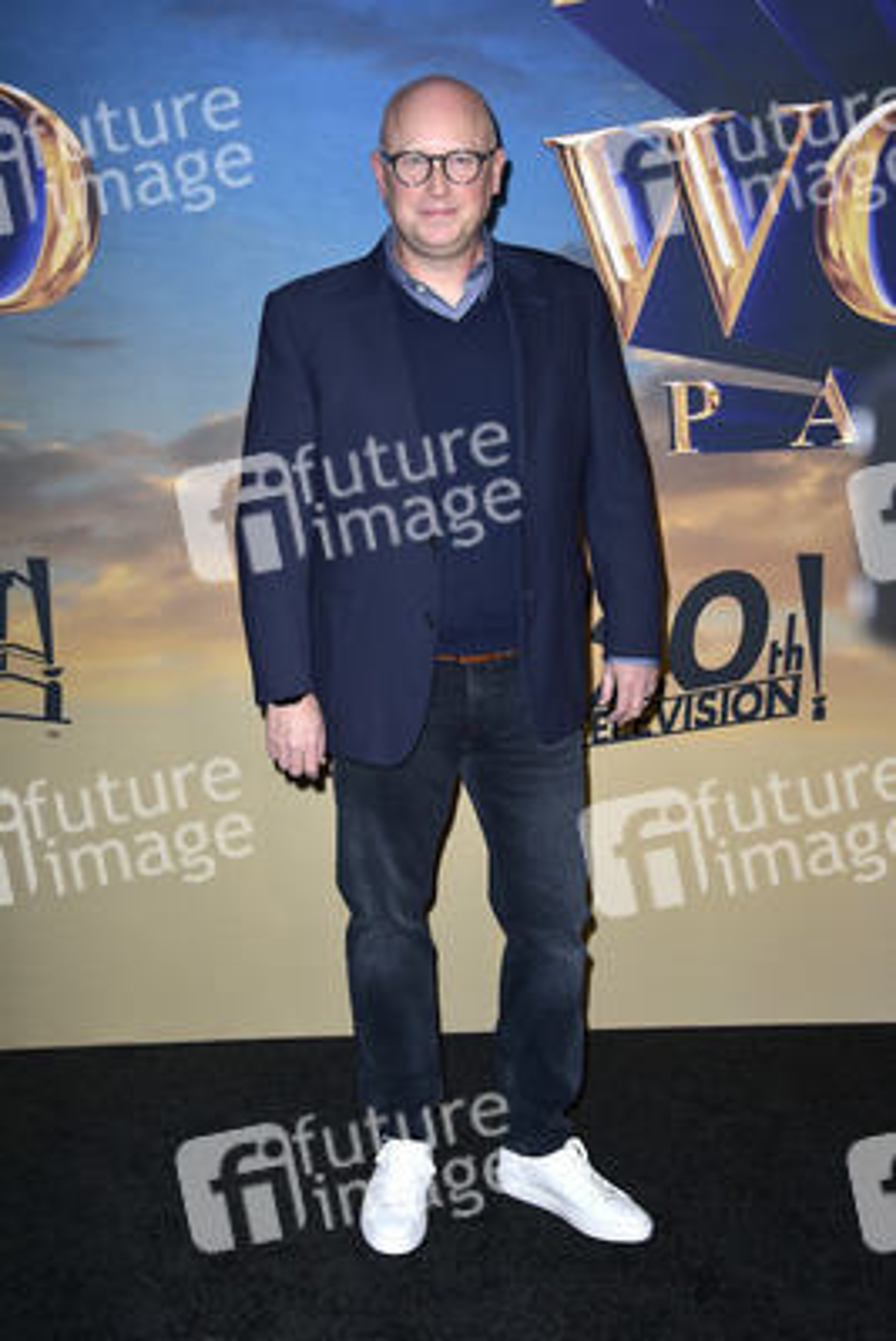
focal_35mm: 50
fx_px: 1865
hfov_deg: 27.0
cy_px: 670
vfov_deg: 39.6
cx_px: 448
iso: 320
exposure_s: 1/250
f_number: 6.3
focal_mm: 50
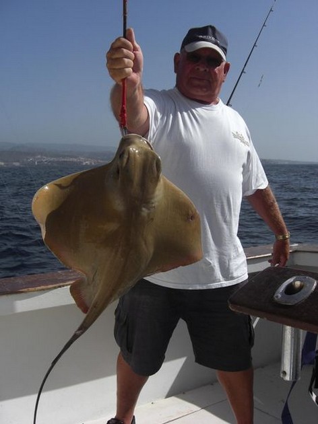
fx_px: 466
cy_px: 212
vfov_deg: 49.0
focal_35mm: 38
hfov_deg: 37.7
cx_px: 159
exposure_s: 1/400
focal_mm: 7.9
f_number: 8
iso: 80
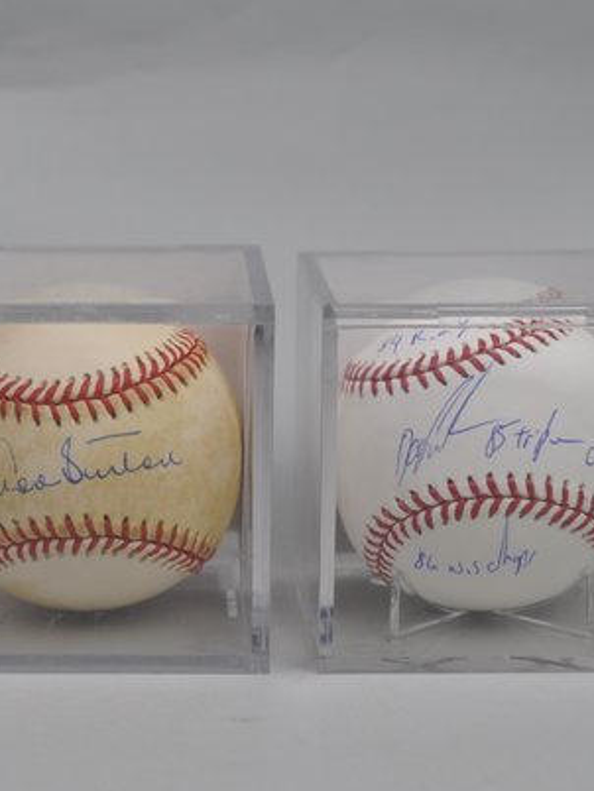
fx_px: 2331
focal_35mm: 102
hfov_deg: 14.4
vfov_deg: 19.2
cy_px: 459
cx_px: 87
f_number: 5
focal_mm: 40
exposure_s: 1/100
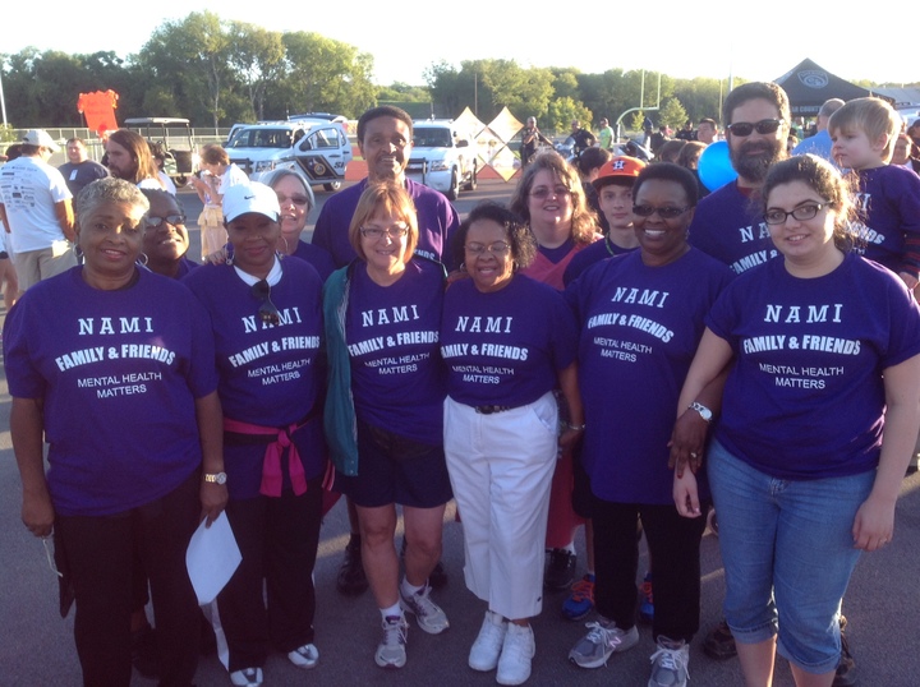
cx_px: 460
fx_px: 929
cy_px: 344
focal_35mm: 35
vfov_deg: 40.6
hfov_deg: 52.7
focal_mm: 4.28
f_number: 2.4
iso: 50
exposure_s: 1/166
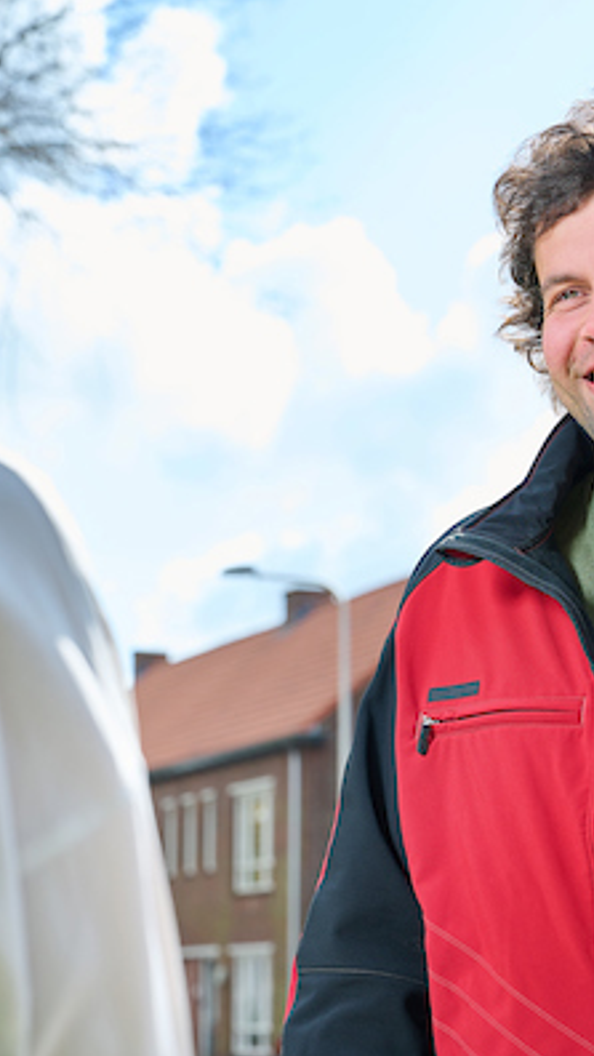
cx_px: 309
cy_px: 528
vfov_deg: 19.3
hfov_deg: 10.9
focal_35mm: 111
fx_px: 3105
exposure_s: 1/200
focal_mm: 70
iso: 50
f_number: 5.6
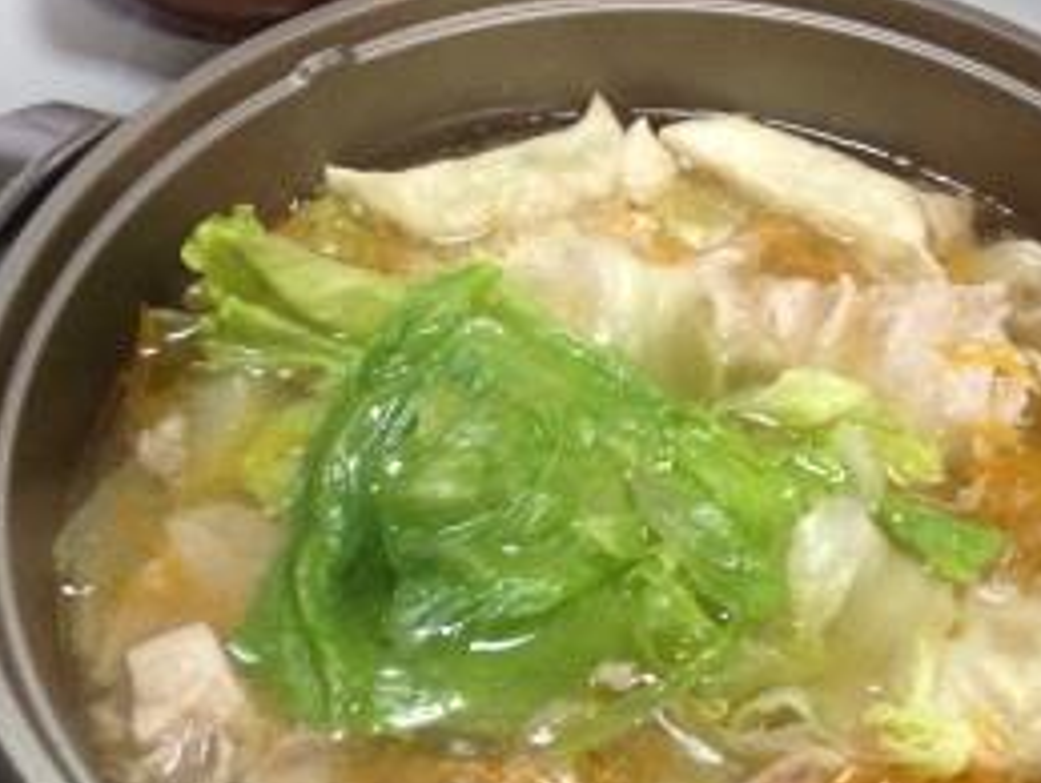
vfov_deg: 25.7
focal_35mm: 57
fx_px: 1717
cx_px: 631
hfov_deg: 33.6
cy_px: 462
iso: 200
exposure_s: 1/20
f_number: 2.4
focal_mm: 4.12
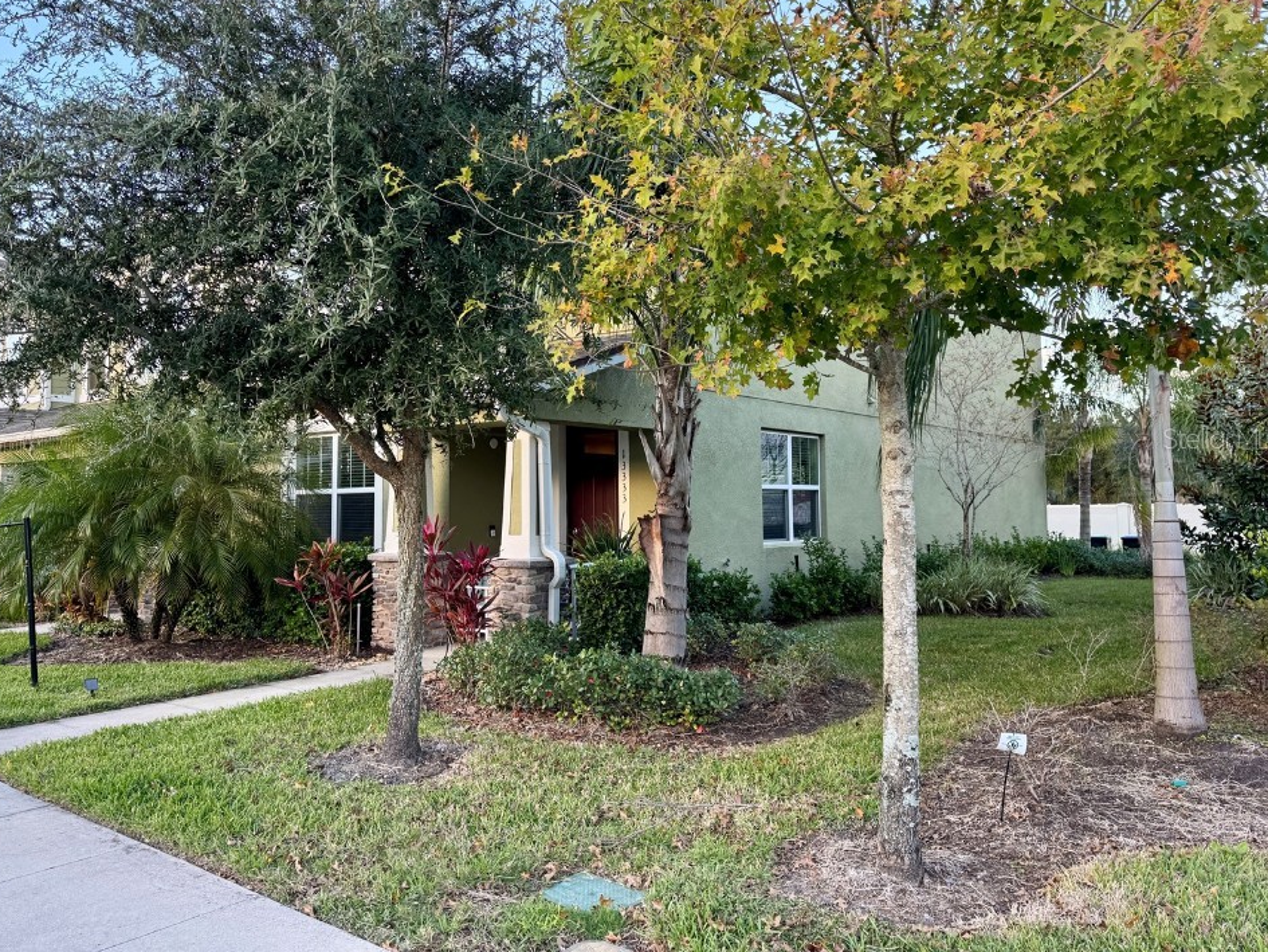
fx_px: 953
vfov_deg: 53.0
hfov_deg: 67.3
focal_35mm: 26
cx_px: 602
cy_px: 438
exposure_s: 1/122
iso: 64
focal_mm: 6.76
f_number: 1.78
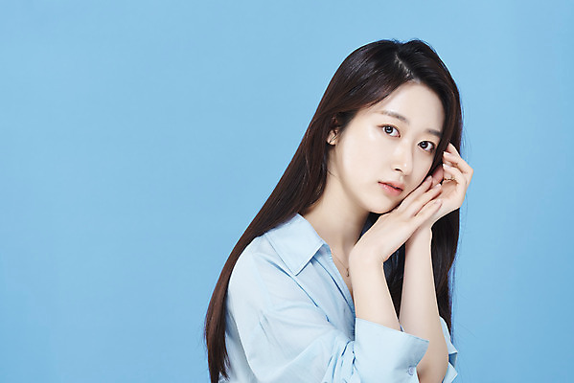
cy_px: 192
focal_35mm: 105
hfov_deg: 19.4
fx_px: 1675
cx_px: 287
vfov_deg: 13.1
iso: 64
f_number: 11
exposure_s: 1/125
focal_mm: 105
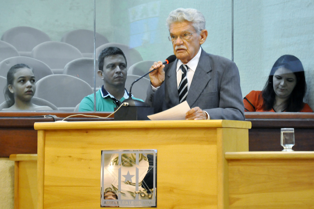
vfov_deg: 8.7
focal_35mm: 158
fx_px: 1372
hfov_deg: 13.1
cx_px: 157
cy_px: 104
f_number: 5.6
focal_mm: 105
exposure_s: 1/50
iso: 2500
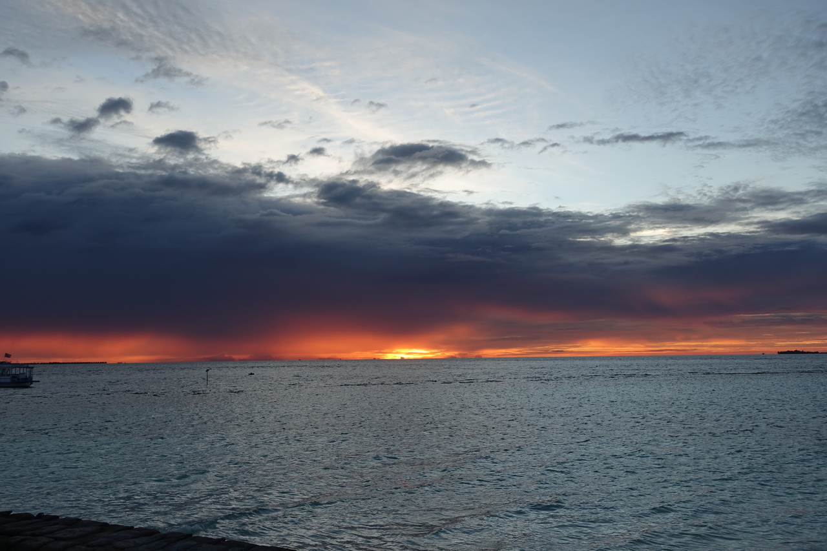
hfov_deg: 57.2
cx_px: 414
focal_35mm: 33
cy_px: 276
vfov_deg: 40.0
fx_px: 758
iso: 125
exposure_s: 1/200
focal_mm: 12.06
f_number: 4
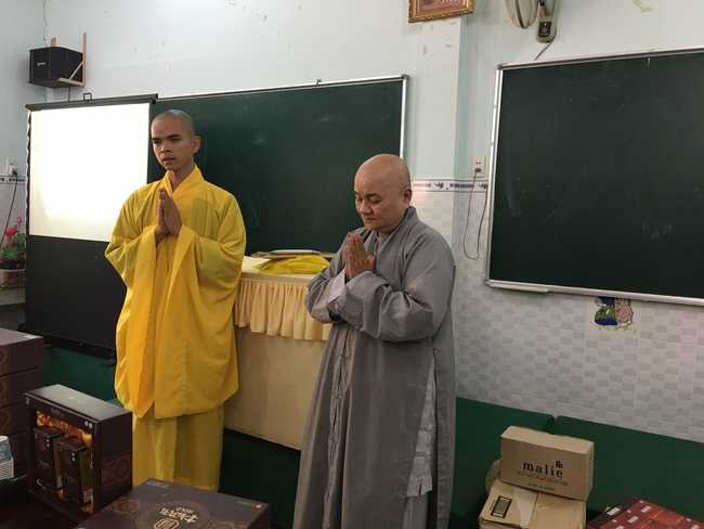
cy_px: 264
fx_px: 590
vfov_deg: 48.3
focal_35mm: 29
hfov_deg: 61.6
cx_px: 352
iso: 50
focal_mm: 4.15
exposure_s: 1/17
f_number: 2.2
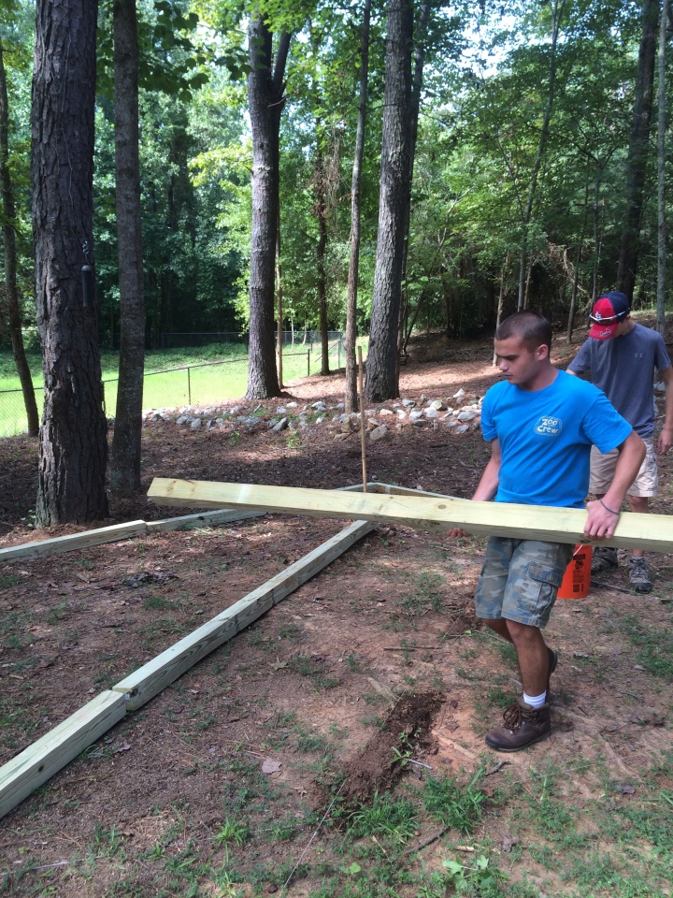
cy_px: 449
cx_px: 336
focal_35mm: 30
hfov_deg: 46.8
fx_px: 778
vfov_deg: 60.0
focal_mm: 4.12
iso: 32
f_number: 2.2
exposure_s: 1/135
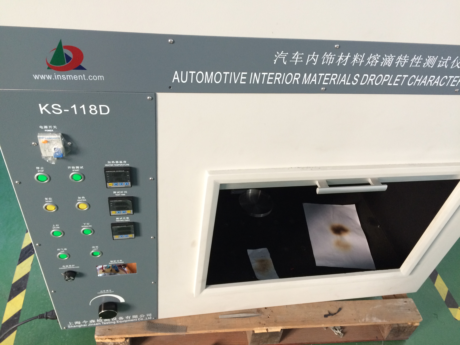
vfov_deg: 48.2
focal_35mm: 29
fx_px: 385
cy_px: 172
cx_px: 230
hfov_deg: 61.7
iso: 125
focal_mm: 4.15
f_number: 2.2
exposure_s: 1/30
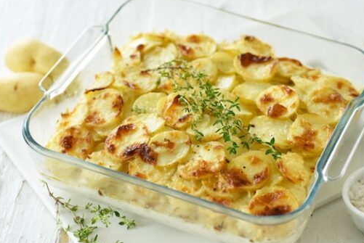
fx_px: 931
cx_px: 222
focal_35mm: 92
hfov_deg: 22.1
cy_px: 135
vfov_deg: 14.9
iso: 800
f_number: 3.2
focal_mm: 60
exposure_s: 1/60
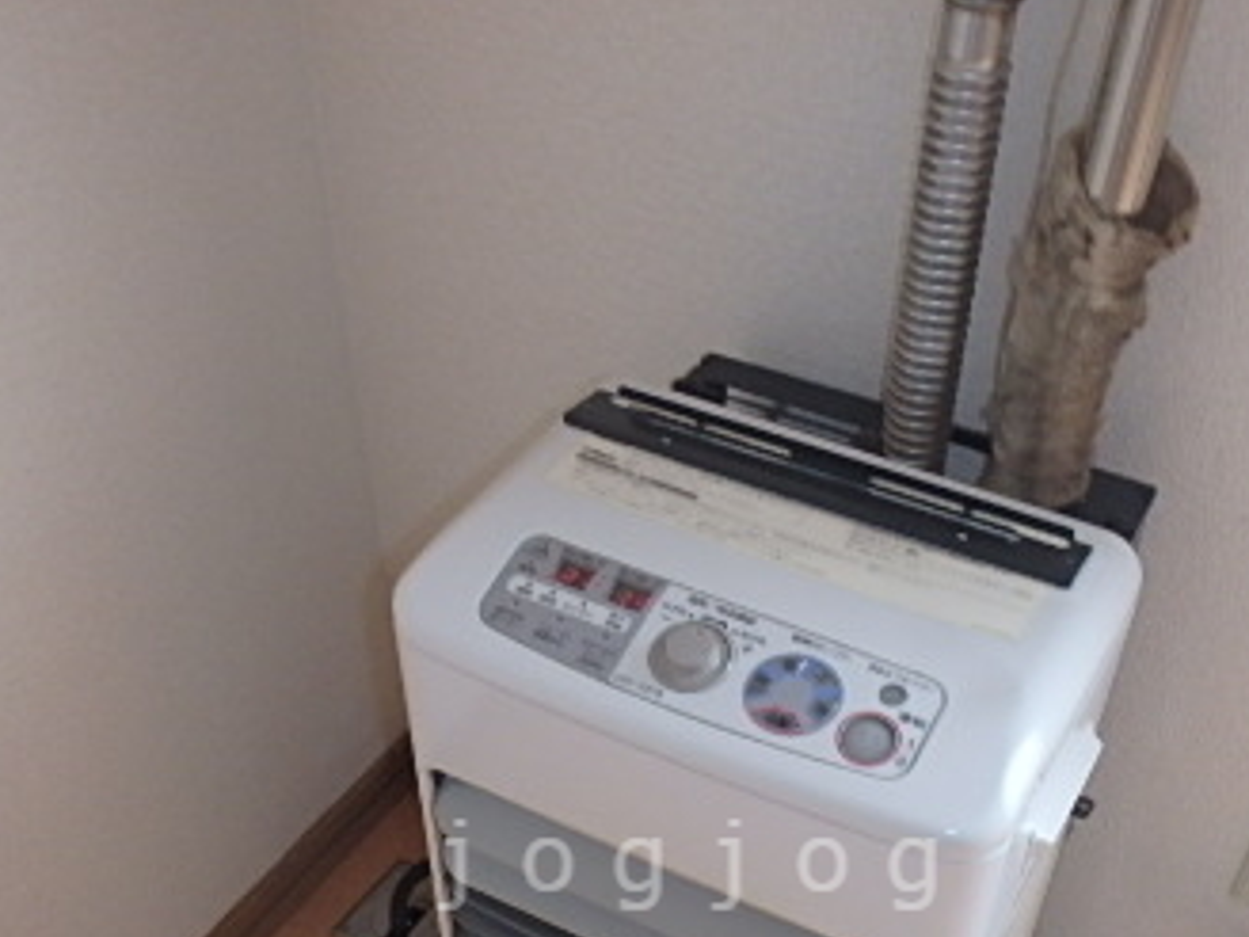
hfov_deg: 45.7
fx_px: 1479
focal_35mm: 41
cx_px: 697
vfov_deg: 33.1
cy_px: 865
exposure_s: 1/30
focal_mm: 3.7
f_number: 3.5
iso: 250
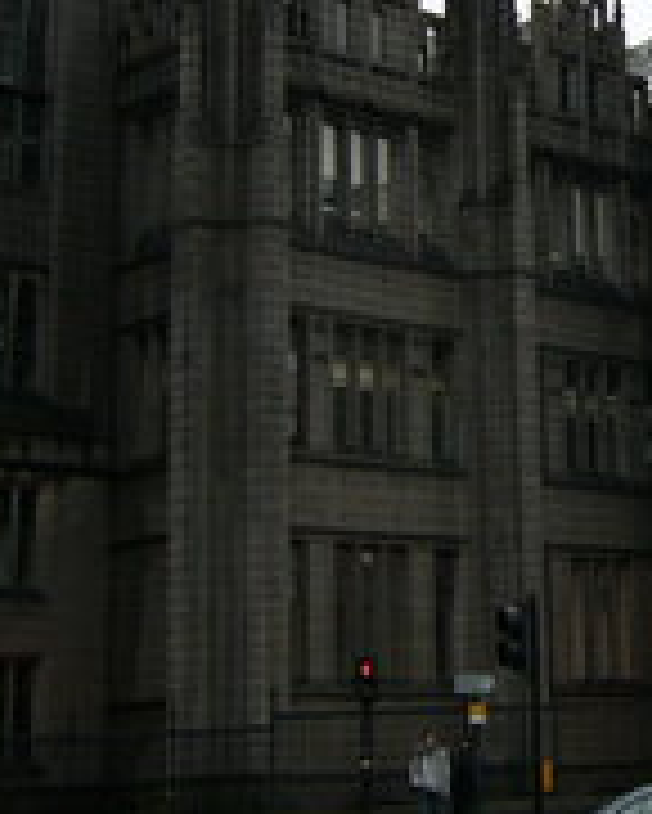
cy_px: 256
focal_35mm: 85
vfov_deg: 22.4
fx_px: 2049
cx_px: 782
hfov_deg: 17.3
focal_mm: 5.8
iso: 80
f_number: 2.8
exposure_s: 1/320
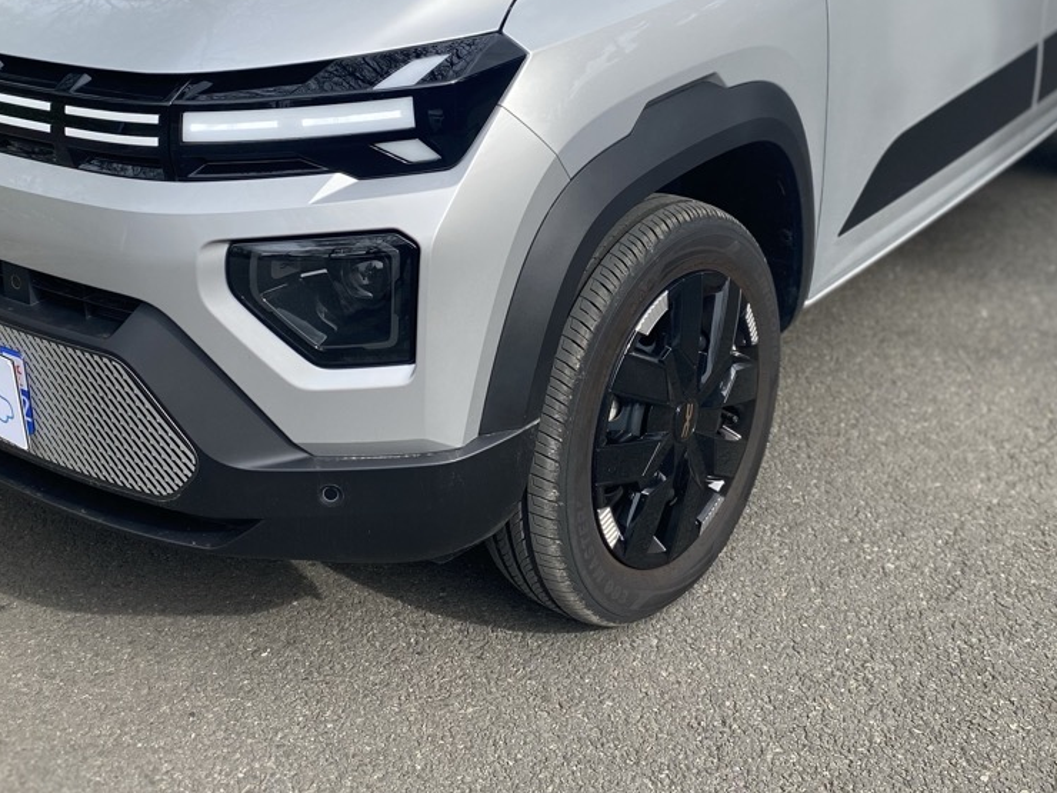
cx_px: 489
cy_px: 141
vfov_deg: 31.2
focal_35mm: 45
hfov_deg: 42.0
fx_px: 1374
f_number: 1.8
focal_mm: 4.25
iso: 32
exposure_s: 1/1082
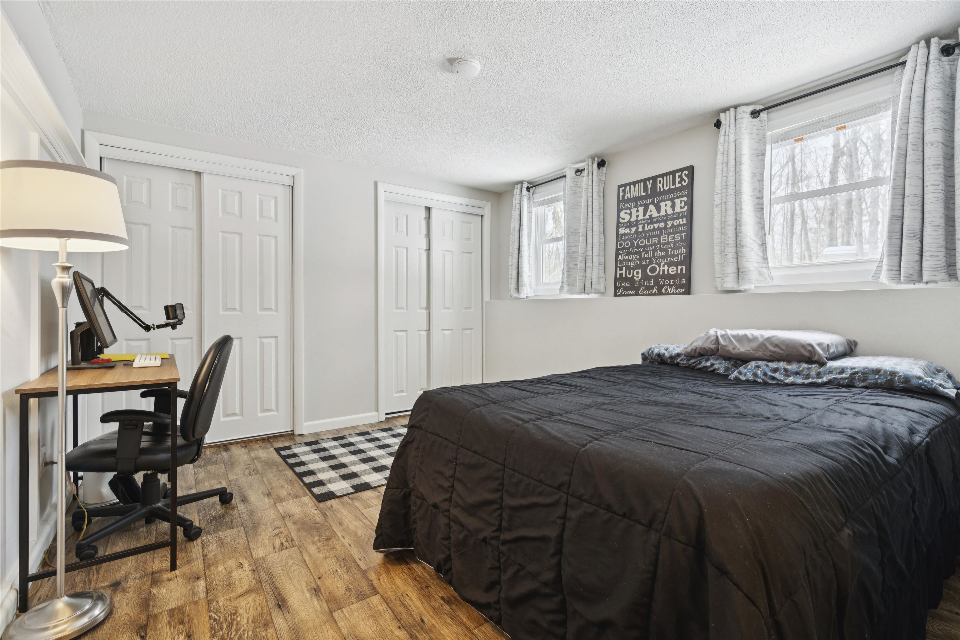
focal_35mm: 16
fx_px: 427
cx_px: 480
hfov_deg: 96.7
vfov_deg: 73.7
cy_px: 320
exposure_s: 1/6
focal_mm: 16
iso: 640
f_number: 8
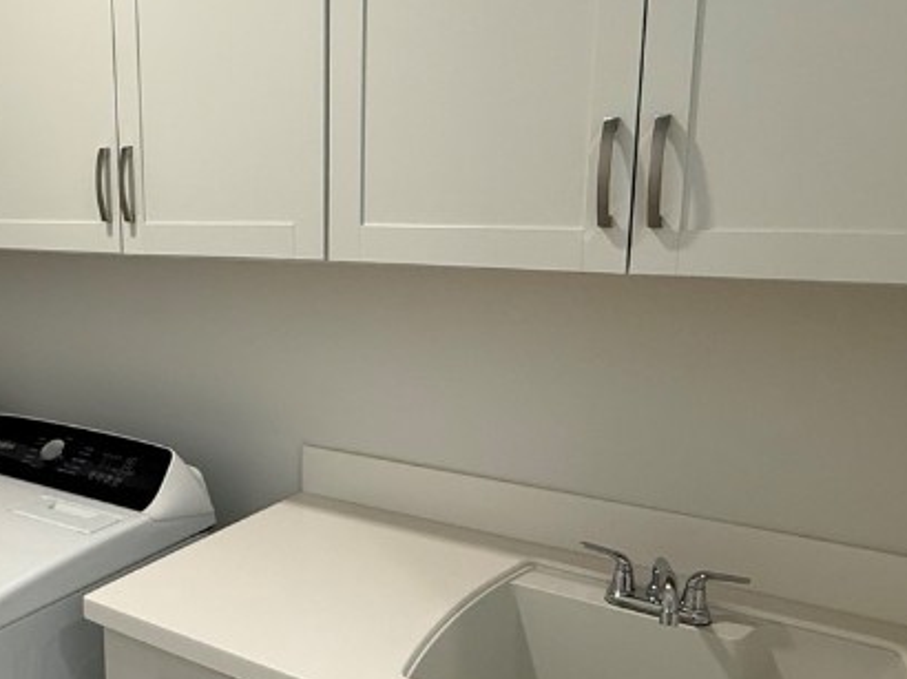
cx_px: 232
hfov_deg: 50.6
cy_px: 367
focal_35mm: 35
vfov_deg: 40.6
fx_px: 917
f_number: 2.2
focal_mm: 2.22
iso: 200
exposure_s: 1/120
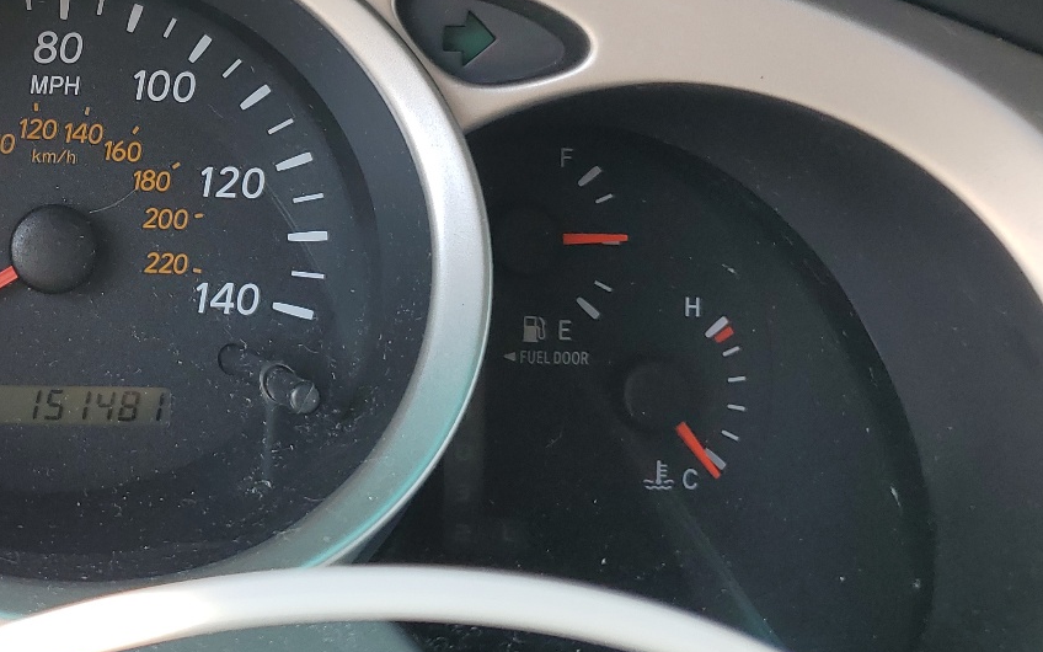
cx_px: 91
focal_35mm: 52
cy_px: 183
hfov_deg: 36.3
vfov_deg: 24.7
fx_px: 1478
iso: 50
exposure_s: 1/286
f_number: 1.5
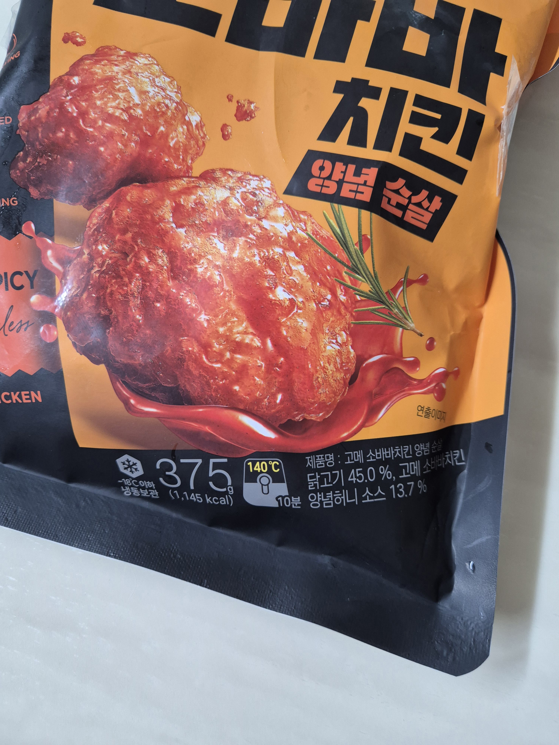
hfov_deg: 58.9
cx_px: 280
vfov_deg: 73.9
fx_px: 495
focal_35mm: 23
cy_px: 372
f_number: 1.8
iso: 400
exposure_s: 1/120
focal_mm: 5.4
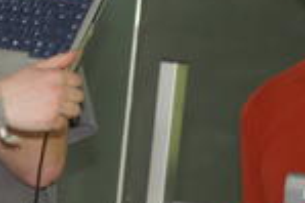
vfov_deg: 3.0
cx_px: 18
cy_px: 113
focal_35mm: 450
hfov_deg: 4.6
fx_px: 3808
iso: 200
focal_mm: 70
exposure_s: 1/60
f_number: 2.8
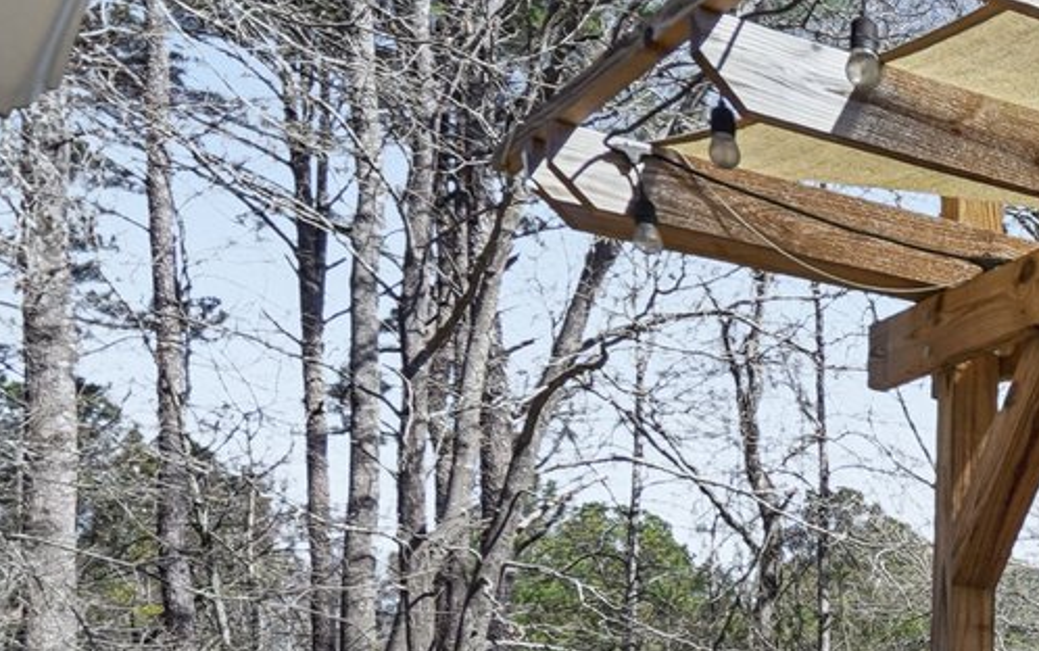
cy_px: 819
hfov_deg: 20.3
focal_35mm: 67
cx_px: 1932
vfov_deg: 18.3
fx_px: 1898
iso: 100
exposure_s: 1/250
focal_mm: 16
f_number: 8
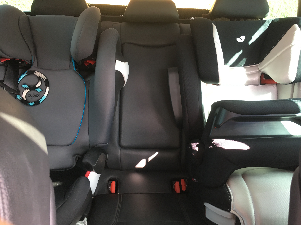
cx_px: 150
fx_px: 252
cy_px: 112
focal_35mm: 29
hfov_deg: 61.7
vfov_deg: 48.2
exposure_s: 1/33
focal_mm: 4.15
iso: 80
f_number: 2.2
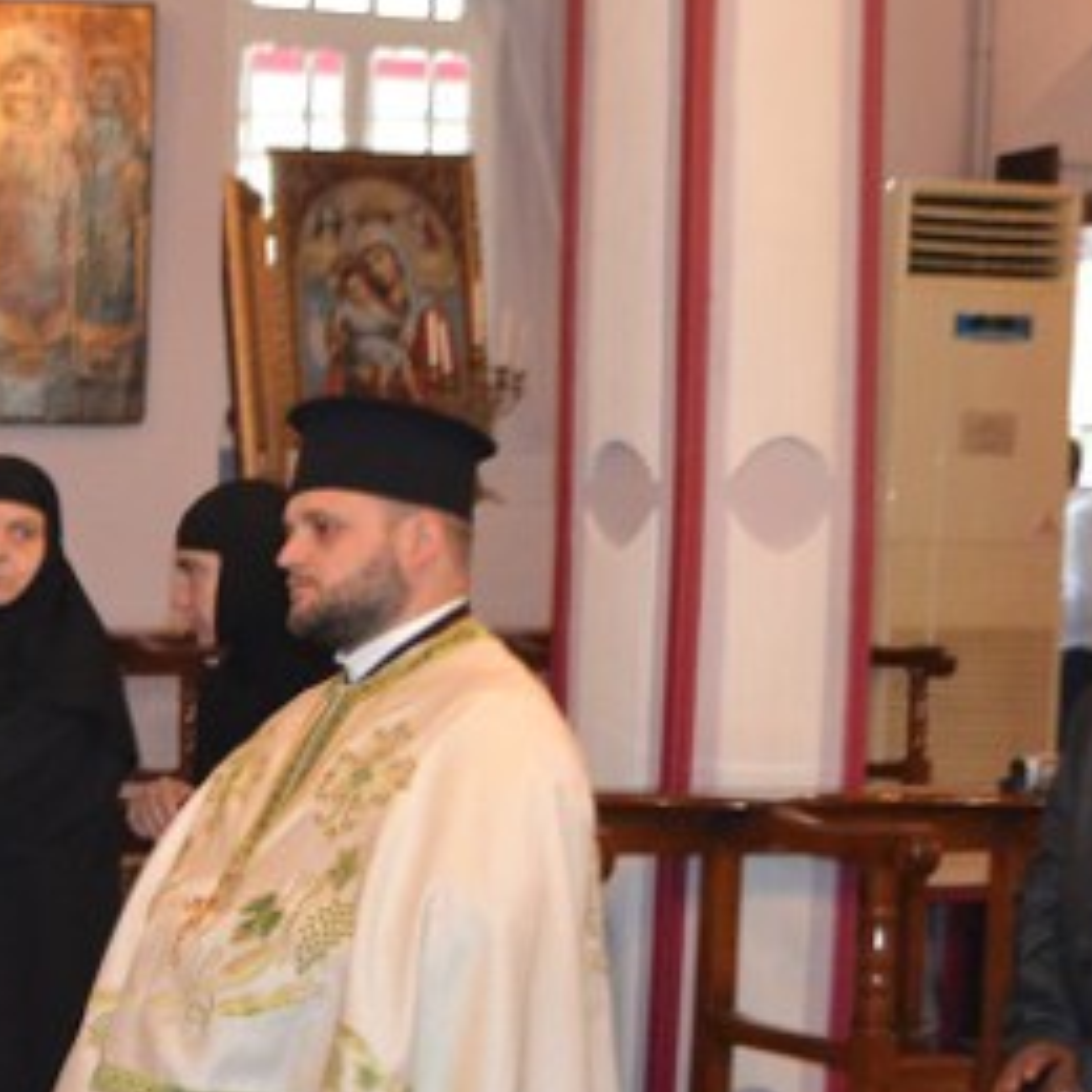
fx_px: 3426
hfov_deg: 16.0
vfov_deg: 18.0
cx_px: -735
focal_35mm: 96
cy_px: 804
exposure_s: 1/60
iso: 2200
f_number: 4
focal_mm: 22
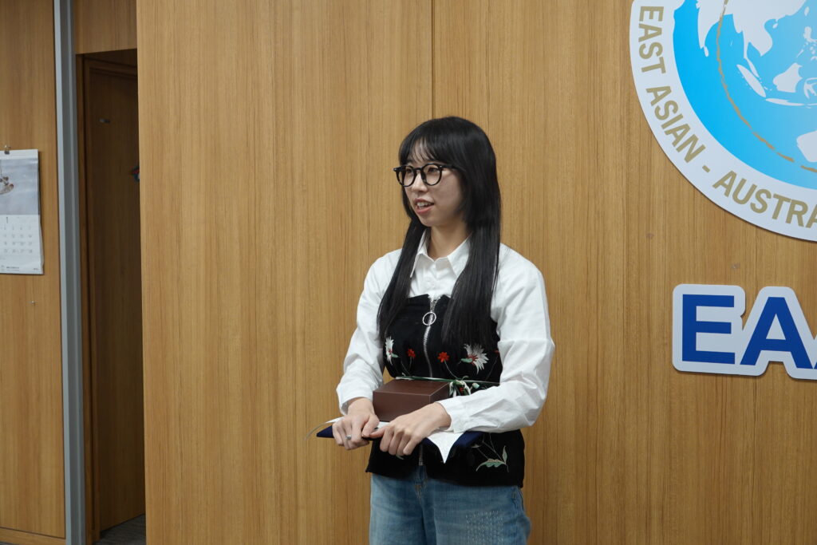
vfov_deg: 31.2
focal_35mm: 43
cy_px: 272
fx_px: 976
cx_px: 408
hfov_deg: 45.4
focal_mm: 15.73
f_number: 3.2
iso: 320
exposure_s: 1/50
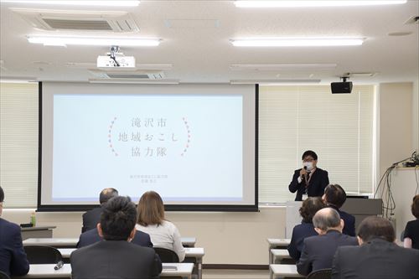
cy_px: 140
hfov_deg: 26.0
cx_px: 210
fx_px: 907
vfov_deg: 17.5
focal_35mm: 78
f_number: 5.6
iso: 800
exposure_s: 1/100
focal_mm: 52
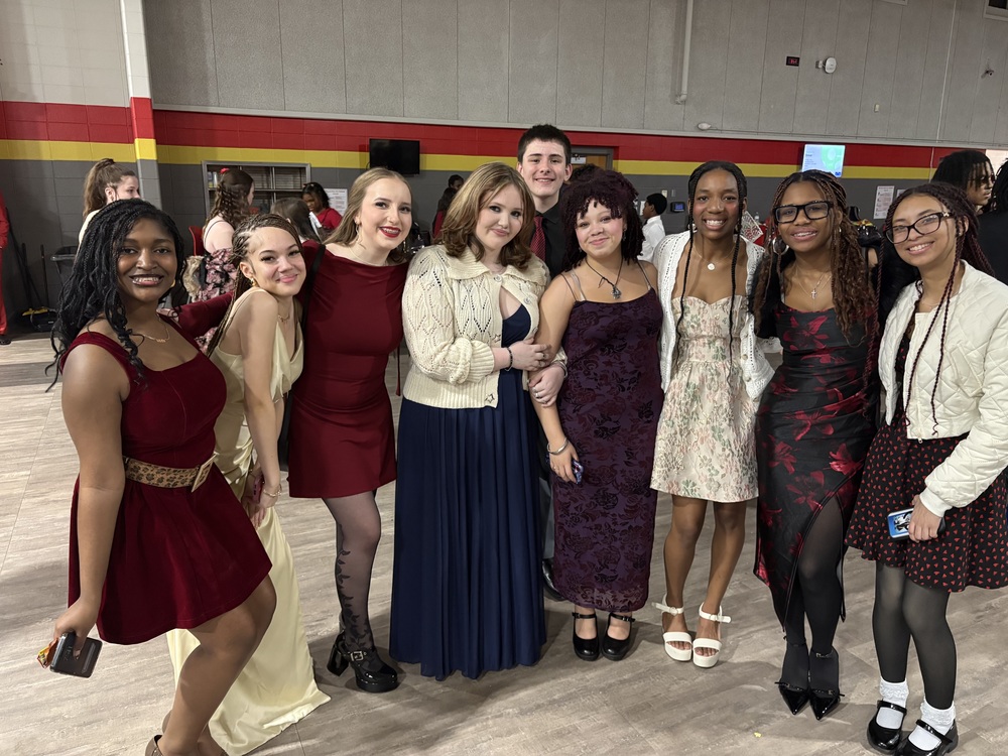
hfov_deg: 67.3
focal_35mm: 26
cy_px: 378
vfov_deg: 53.1
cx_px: 504
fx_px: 757
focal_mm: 5.96
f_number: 1.6
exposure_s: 1/45
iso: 500
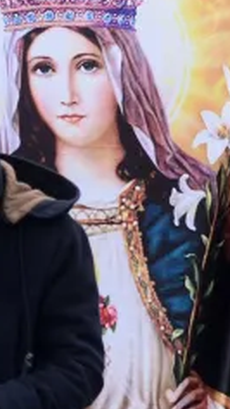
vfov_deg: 6.5
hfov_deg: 3.6
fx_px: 3584
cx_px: 467
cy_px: 223
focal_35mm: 330
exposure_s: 1/500
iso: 320
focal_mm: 98
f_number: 2.8
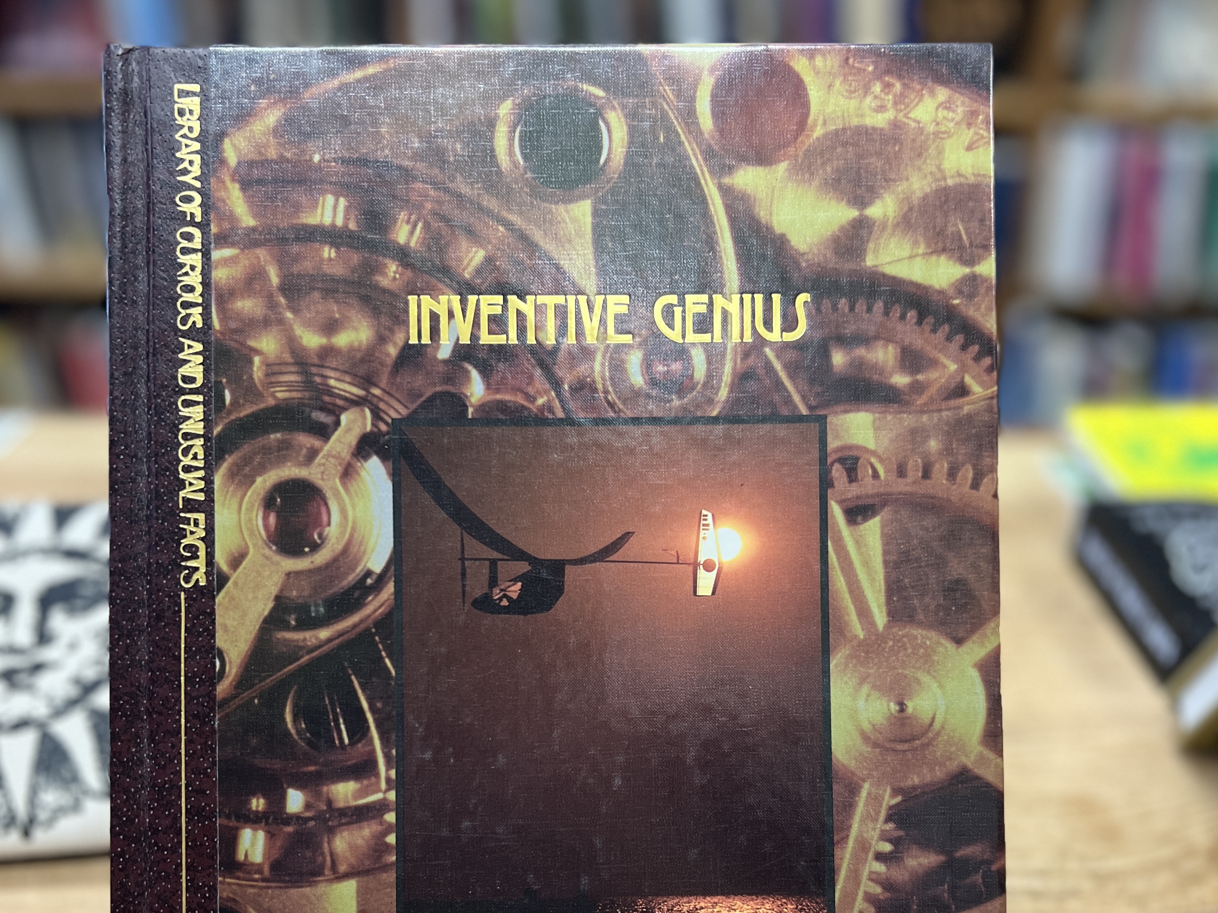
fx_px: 1231
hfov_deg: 52.6
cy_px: 606
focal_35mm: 35
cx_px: 610
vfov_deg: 40.2
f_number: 1.5
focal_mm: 5.7
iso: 160
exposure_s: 1/60
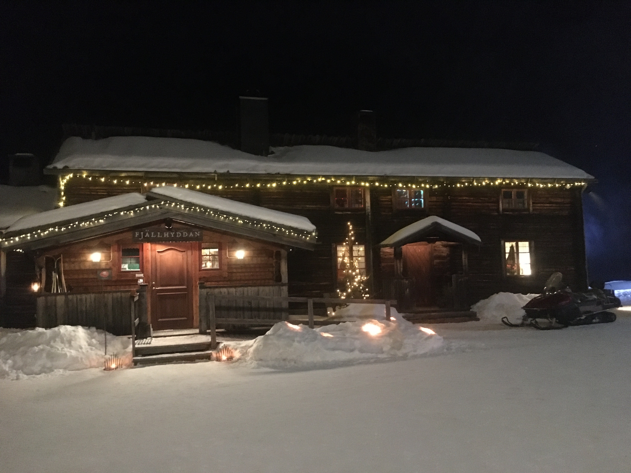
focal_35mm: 29
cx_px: 316
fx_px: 529
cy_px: 236
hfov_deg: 61.7
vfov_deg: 48.2
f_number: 2.2
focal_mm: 4.15
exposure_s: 1/17
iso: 1250
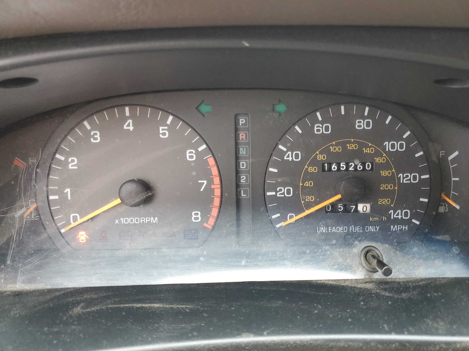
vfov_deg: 53.1
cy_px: 176
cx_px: 234
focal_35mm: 26
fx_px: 352
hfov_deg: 67.3
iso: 155
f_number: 1.5
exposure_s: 1/50
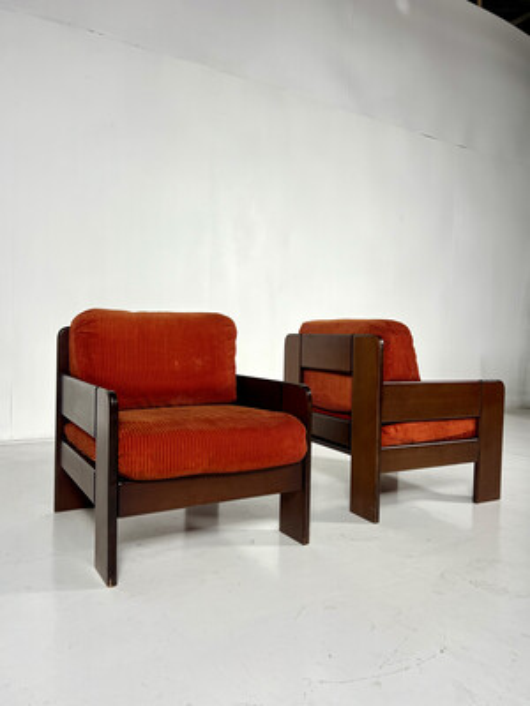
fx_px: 531
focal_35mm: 26
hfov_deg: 53.1
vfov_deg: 67.3
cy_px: 353
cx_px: 265
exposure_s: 1/121
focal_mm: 5.7
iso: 80
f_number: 1.5
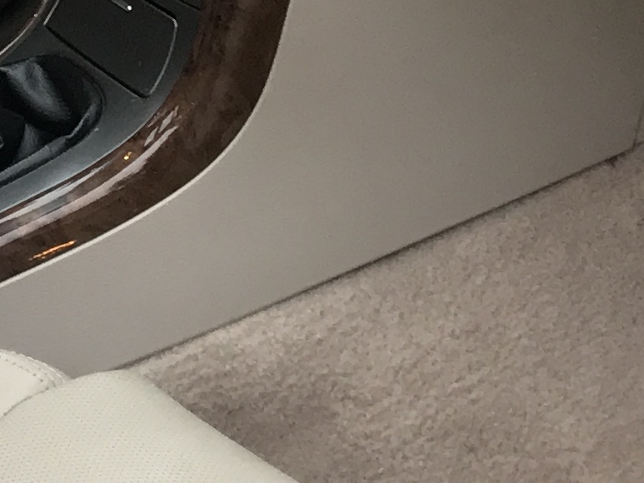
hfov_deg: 13.5
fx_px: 2717
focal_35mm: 146
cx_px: 214
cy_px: -19
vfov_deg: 10.1
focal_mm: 3.99
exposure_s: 1/30
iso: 80
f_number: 1.8
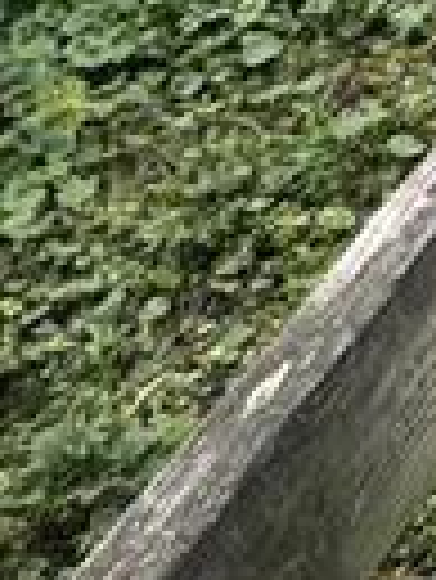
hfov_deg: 8.1
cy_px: -1376
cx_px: 1722
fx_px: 1861
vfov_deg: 9.9
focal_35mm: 111
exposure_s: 1/301
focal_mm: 2.22
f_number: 2.2
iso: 40
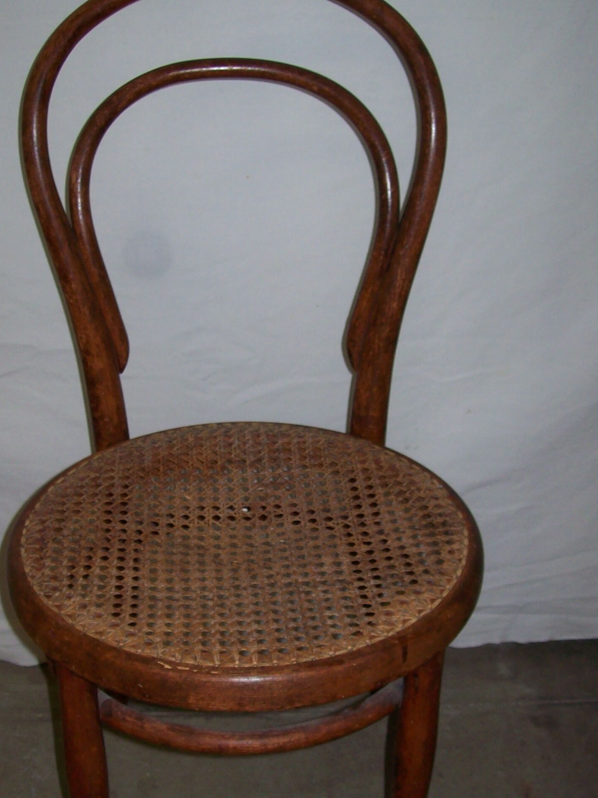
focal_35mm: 54
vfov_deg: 35.4
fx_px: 1245
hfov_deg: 27.0
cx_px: 262
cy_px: 493
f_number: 2.7
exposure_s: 1/64
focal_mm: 6
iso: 80
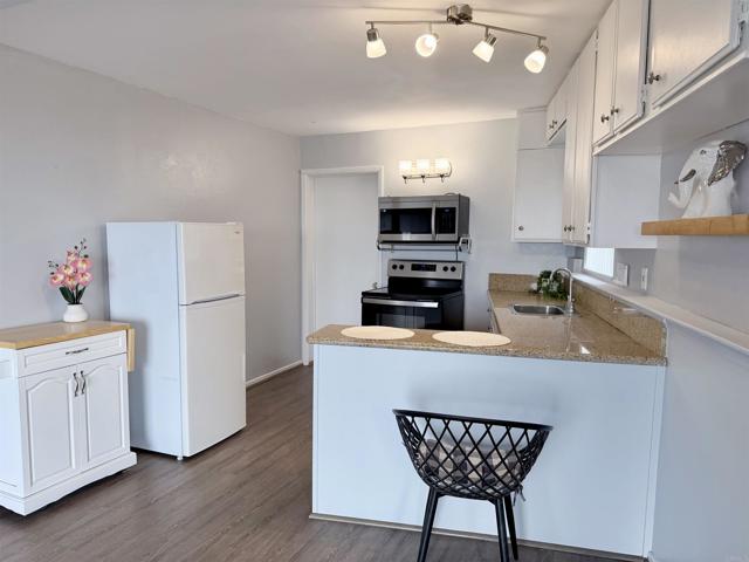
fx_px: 519
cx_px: 374
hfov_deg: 71.6
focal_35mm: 24
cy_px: 281
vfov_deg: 56.8
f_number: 1.78
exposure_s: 1/201
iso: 125
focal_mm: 6.76
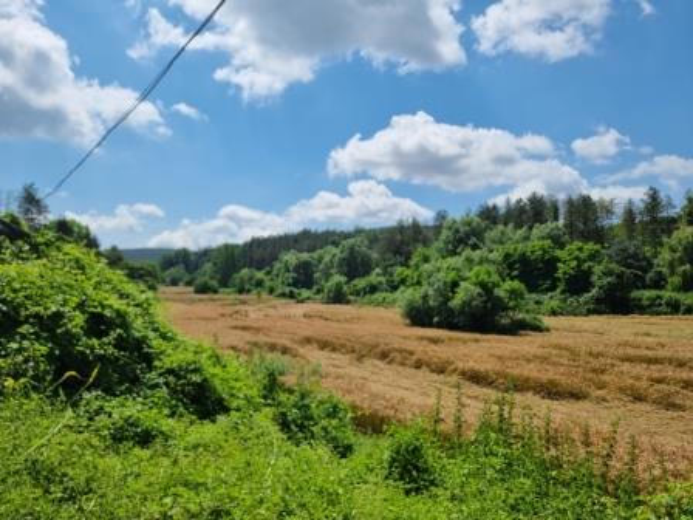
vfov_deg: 56.8
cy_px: 260
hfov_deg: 71.6
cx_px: 346
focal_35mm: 24
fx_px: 480
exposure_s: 1/2208
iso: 50
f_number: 1.8
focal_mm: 6.7
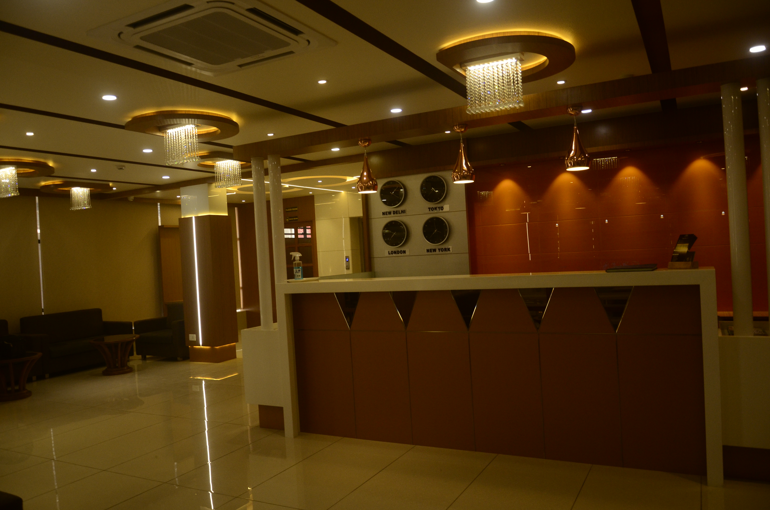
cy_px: 255
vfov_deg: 47.7
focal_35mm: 27
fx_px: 576
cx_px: 385
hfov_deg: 67.5
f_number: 3.5
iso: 800
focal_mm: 18
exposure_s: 1/200
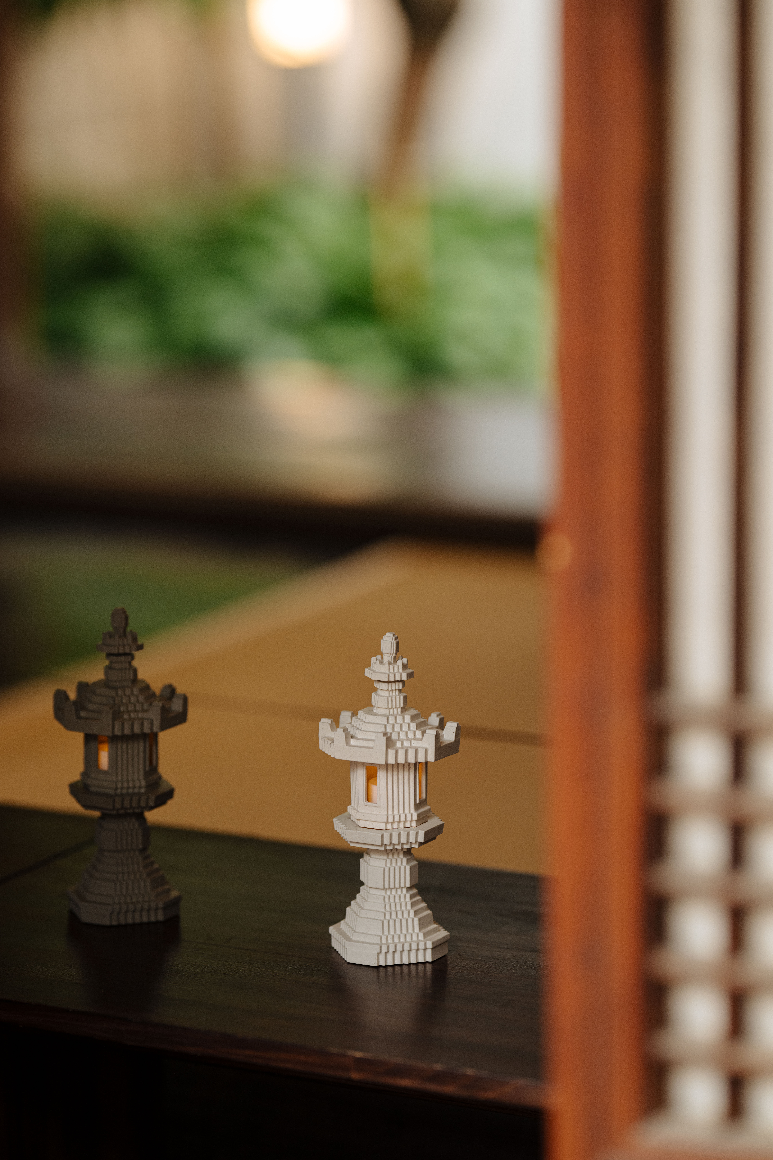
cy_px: 580
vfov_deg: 15.2
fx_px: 4348
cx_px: 386
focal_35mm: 135
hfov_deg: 10.2
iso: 400
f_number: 2
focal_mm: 135
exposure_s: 1/500
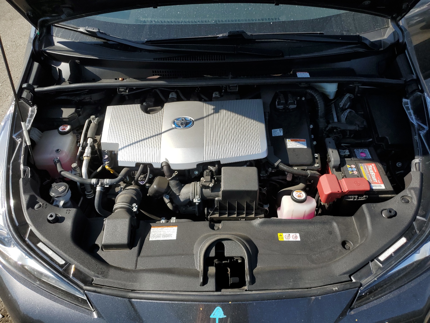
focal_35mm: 26
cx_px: 215
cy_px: 162
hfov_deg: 67.3
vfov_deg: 53.1
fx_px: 323
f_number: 1.5
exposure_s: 1/2500
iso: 50
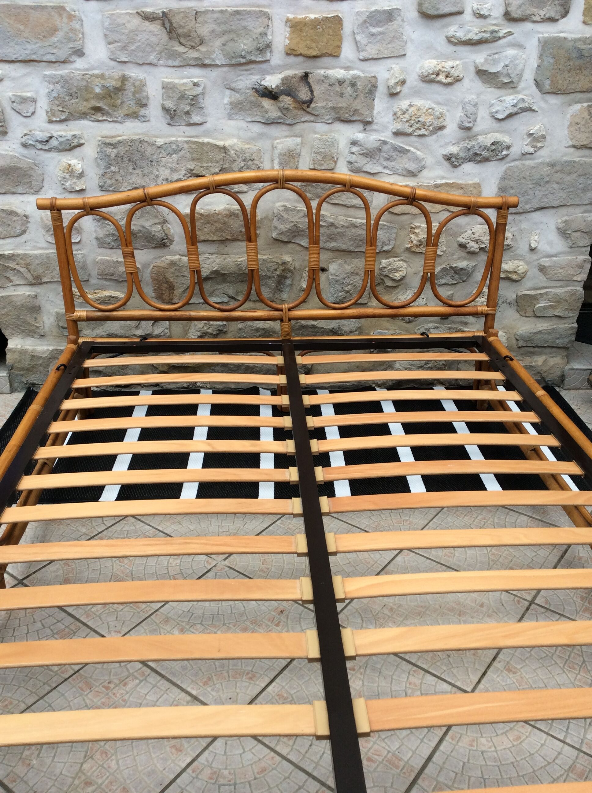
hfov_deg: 44.1
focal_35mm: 32
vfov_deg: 56.9
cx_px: 296
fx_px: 732
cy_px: 396
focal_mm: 3.3
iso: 32
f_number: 2.4
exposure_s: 1/266
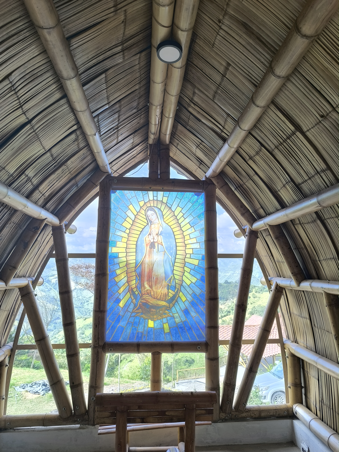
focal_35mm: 23
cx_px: 170
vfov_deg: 73.9
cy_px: 226
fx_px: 300
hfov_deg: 58.9
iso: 80
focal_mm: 6.14
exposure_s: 1/120
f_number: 1.65
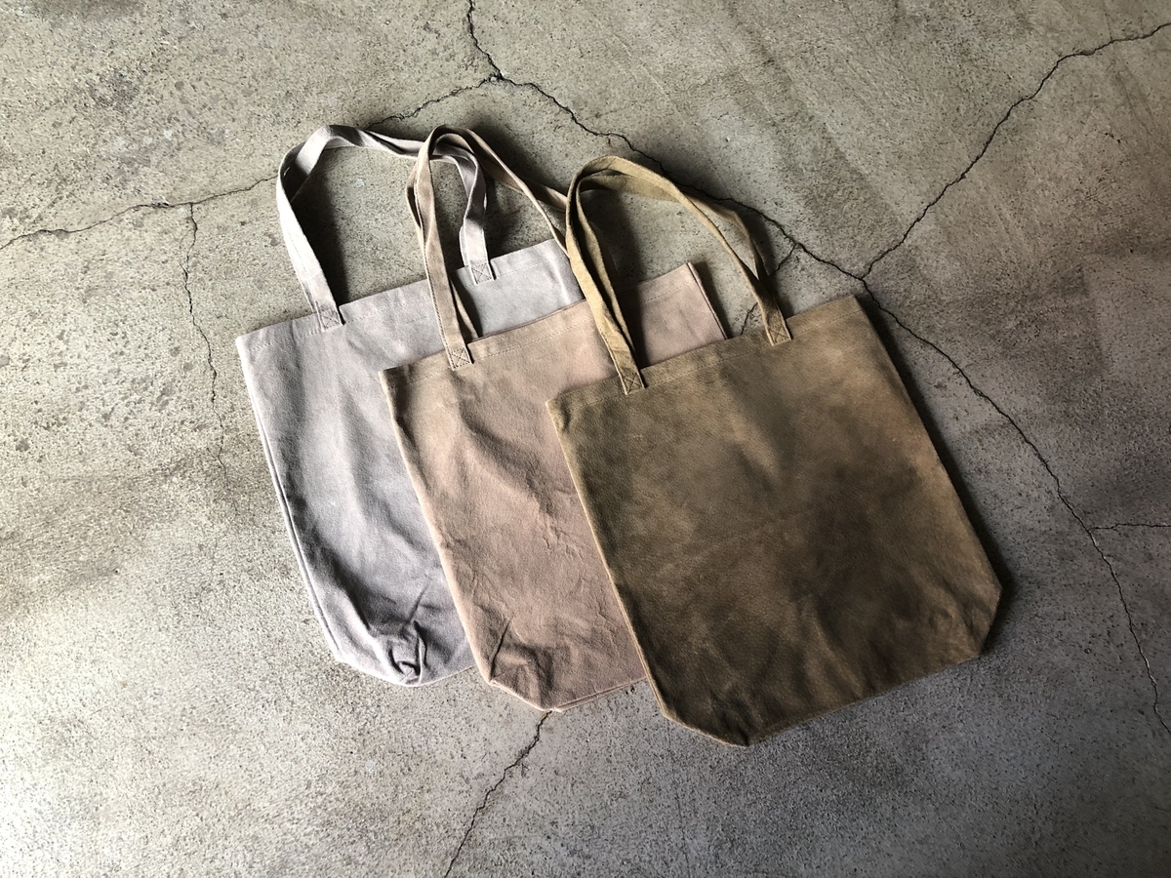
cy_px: 439
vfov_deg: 49.7
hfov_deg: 63.4
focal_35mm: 28
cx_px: 586
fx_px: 947
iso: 40
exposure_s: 1/17
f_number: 1.8
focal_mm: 4
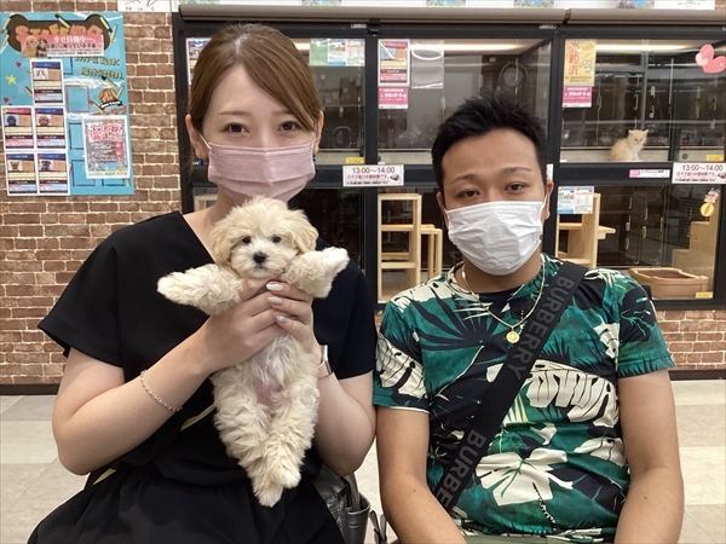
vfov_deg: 45.4
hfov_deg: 58.4
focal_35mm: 31
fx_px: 650
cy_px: 272
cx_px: 363
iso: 125
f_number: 2.4
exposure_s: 1/60
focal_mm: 3.3
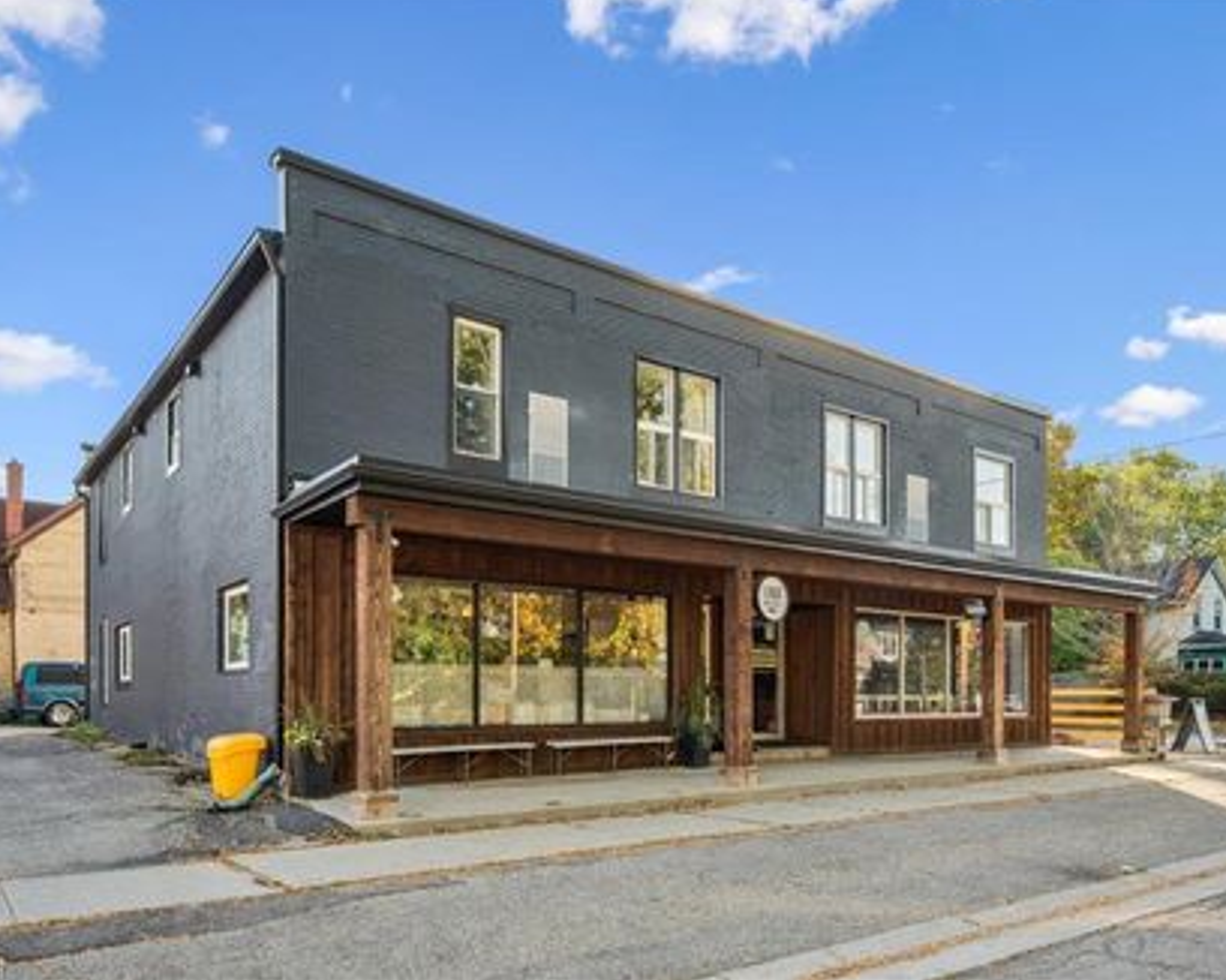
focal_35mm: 24
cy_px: 482
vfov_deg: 59.6
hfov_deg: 71.3
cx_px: 601
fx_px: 855
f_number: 13
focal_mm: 20.5
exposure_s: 1/100
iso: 200
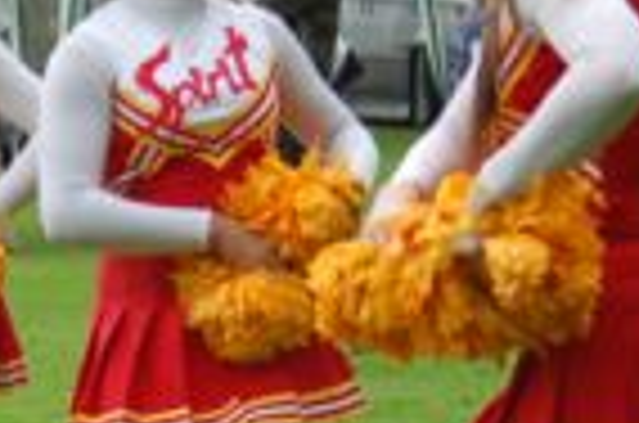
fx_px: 5933
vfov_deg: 4.1
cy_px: 342
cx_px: -11
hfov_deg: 6.1
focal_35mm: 335
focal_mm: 70
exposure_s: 1/500
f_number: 4
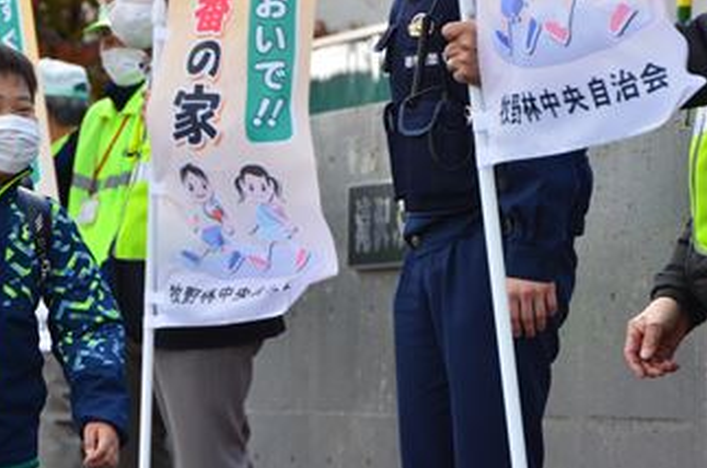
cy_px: 183
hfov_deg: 8.5
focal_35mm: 244
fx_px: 4778
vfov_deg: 5.6
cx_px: 348
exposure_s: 1/320
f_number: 6.3
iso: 800
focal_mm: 105
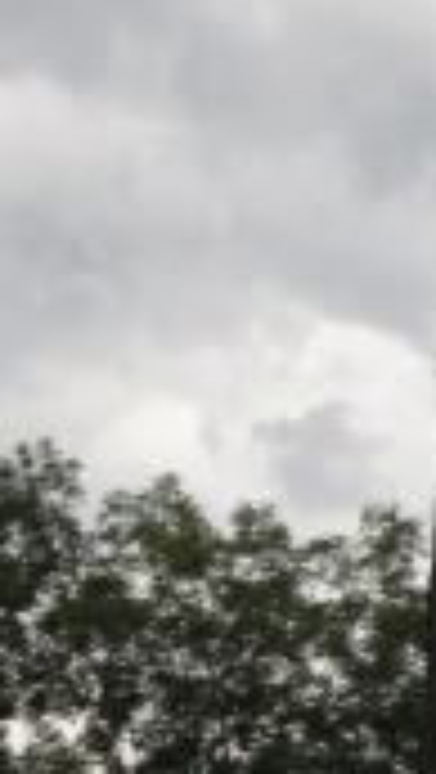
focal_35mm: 150
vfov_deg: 14.2
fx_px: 3077
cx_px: 755
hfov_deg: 7.9
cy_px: 670
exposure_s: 1/126
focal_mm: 7.9
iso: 64
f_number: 8
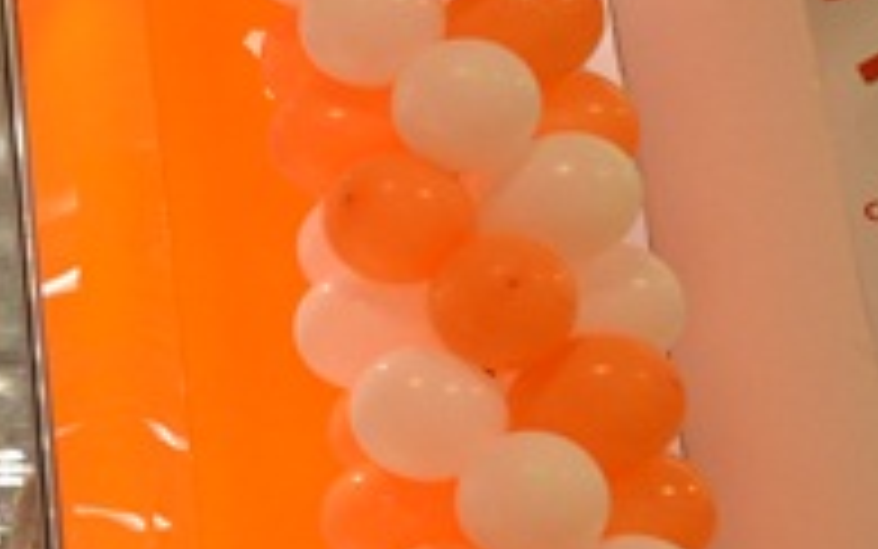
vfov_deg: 14.3
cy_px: 126
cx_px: -837
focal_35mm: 91
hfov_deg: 17.2
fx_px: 2178
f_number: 4.5
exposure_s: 1/320
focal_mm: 17
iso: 640
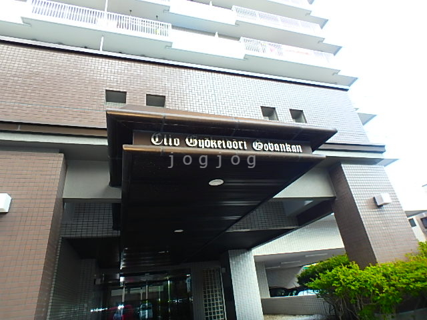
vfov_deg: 63.4
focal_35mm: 21
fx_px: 259
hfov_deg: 79.0
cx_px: 214
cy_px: 160
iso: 125
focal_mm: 3.7
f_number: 3.5
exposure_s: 1/60
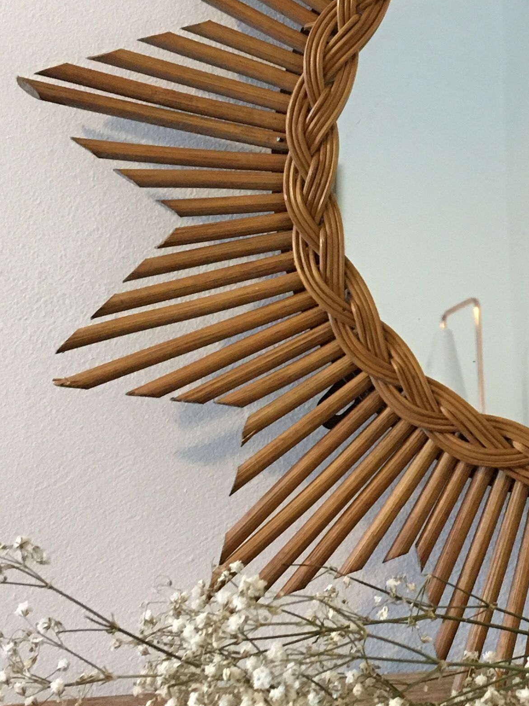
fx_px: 1528
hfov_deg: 18.8
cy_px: 310
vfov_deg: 26.0
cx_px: 597
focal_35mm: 75
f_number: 2.2
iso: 200
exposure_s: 1/33
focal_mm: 4.15
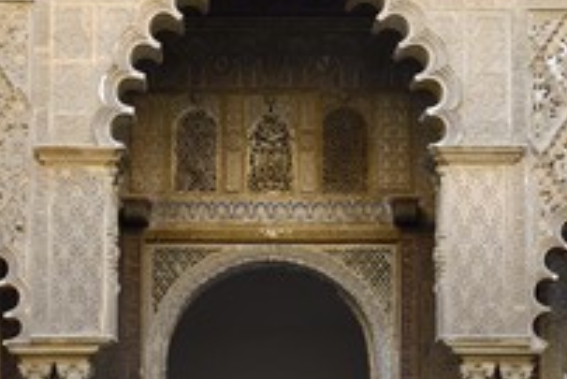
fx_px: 1639
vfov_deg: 13.1
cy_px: 314
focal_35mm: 104
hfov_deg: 19.6
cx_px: 261
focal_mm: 50
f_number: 5
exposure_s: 1/160
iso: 640
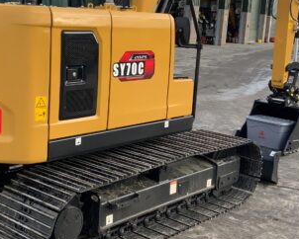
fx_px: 531
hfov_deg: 31.4
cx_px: 138
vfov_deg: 25.3
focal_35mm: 60
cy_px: 84
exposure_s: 1/412
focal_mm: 3
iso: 16
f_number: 1.8
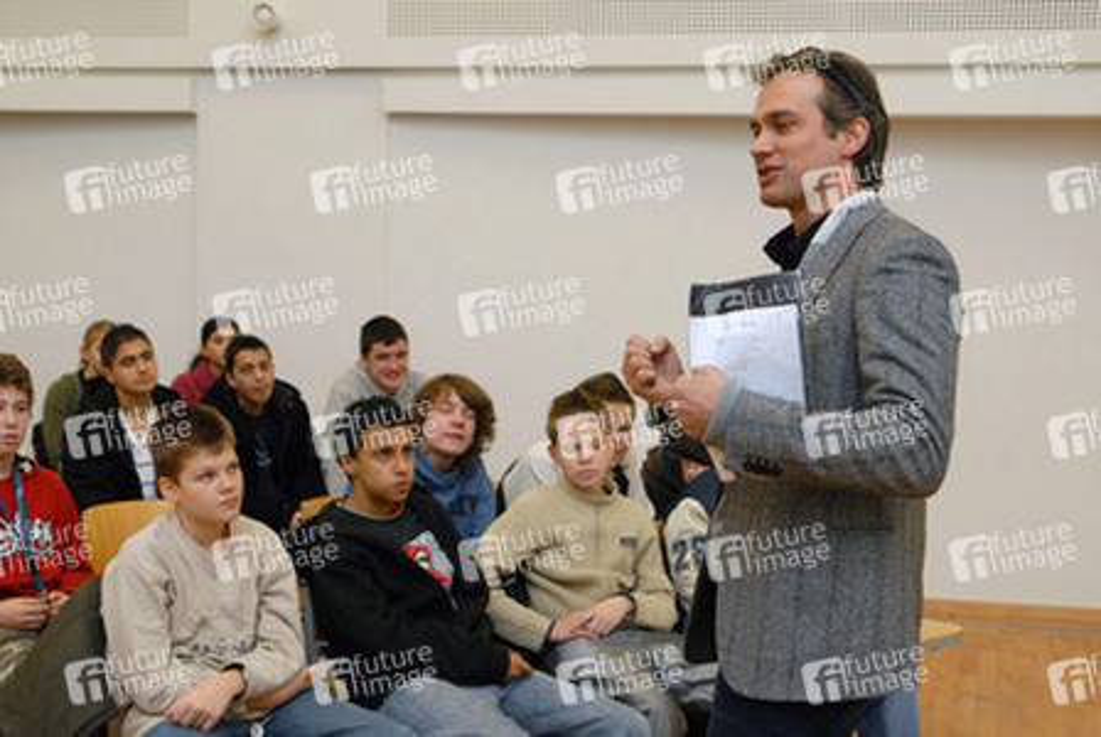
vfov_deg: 23.9
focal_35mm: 57
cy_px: 368
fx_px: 1746
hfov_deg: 35.0
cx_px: 550
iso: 800
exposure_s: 1/160
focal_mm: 38
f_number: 6.3
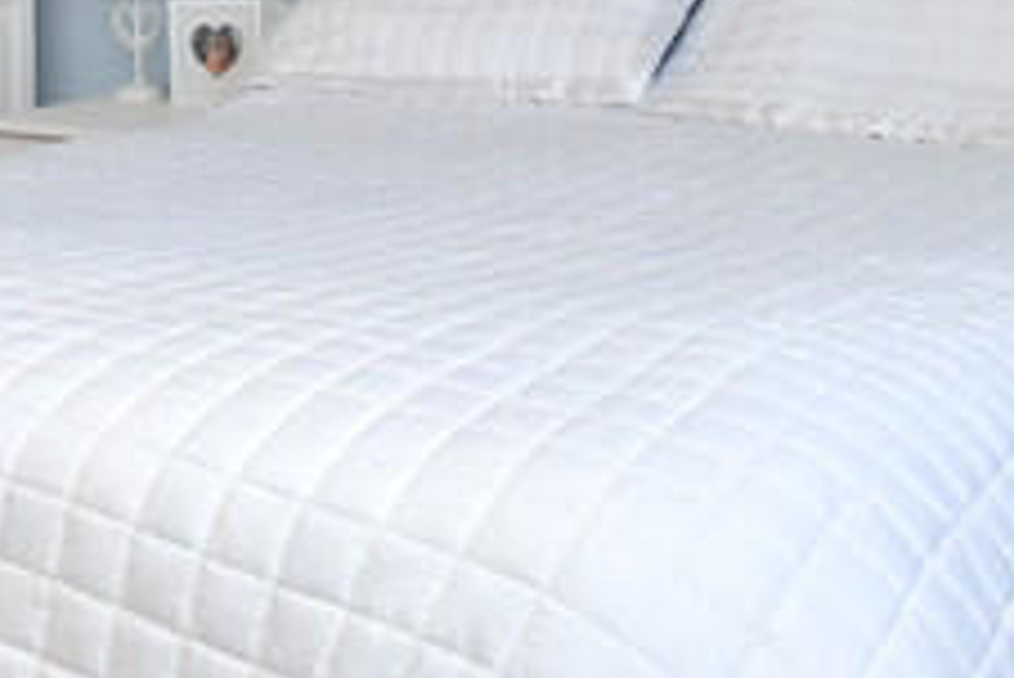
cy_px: -227
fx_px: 1916
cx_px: 206
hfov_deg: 29.0
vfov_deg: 18.5
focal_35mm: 68
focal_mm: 10
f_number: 8
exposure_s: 1/60
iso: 640
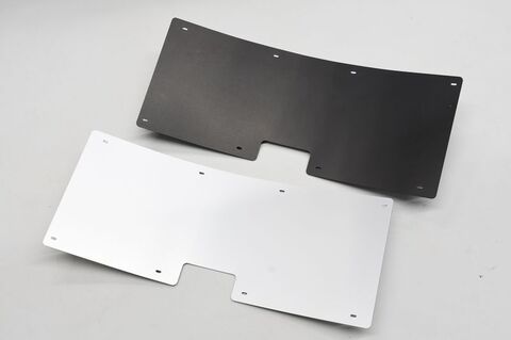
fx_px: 638
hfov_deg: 43.6
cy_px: 170
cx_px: 256
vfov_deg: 29.8
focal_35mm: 45
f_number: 8
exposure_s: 1/80
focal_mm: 30
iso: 800
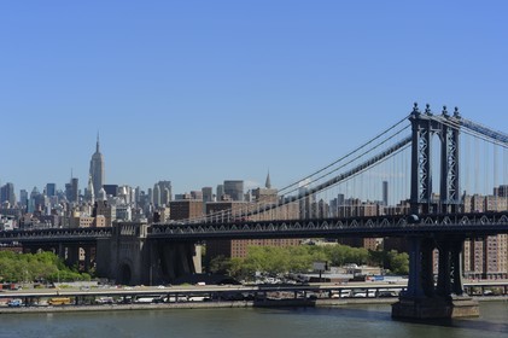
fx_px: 1156
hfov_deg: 24.8
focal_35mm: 82
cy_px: 169
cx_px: 254
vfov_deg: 16.6
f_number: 10
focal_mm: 82
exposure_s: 1/250
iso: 200
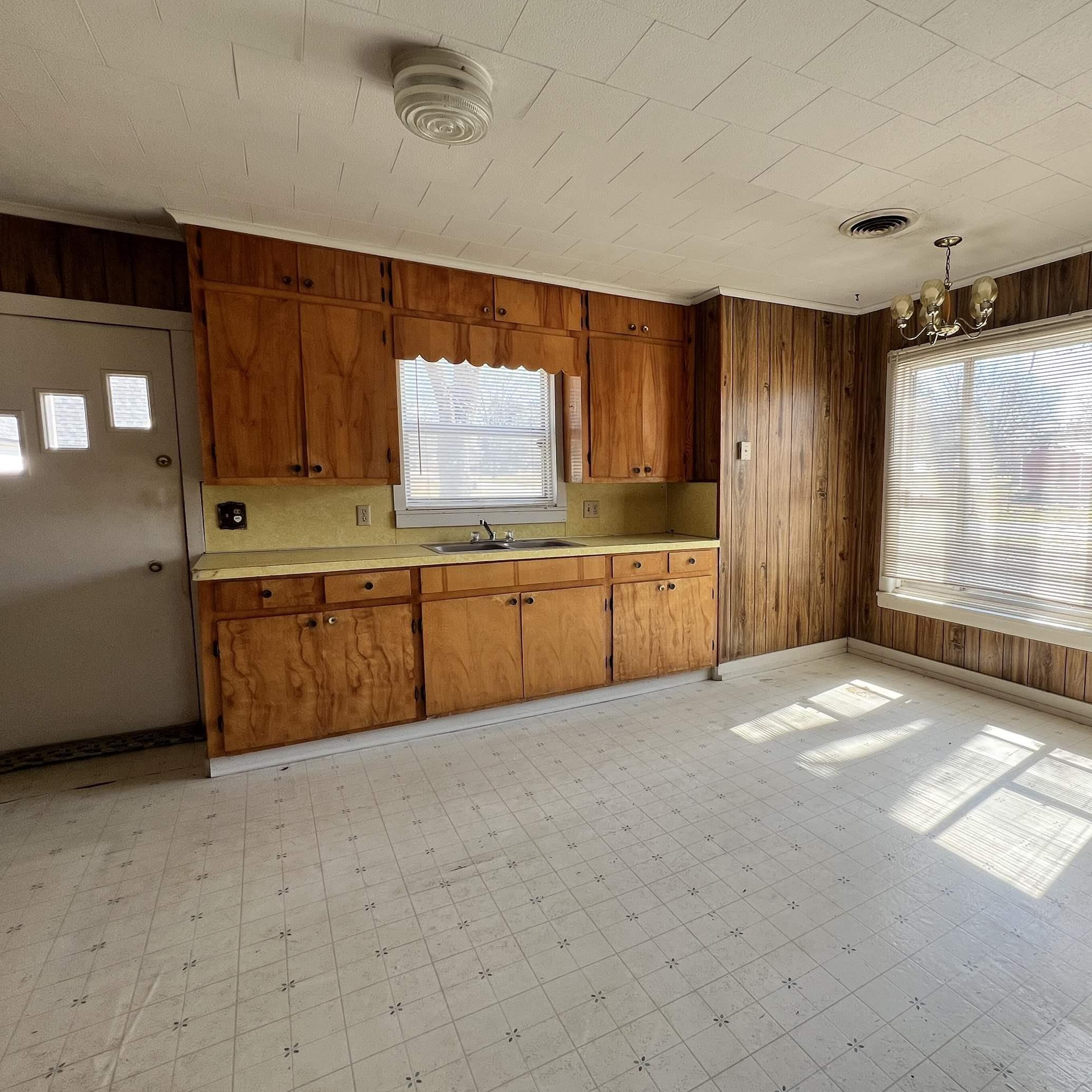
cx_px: 666
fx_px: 607
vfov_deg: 84.0
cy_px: 540
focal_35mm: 17
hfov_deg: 82.7
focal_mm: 1.57
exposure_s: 1/114
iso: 32
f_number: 1.8
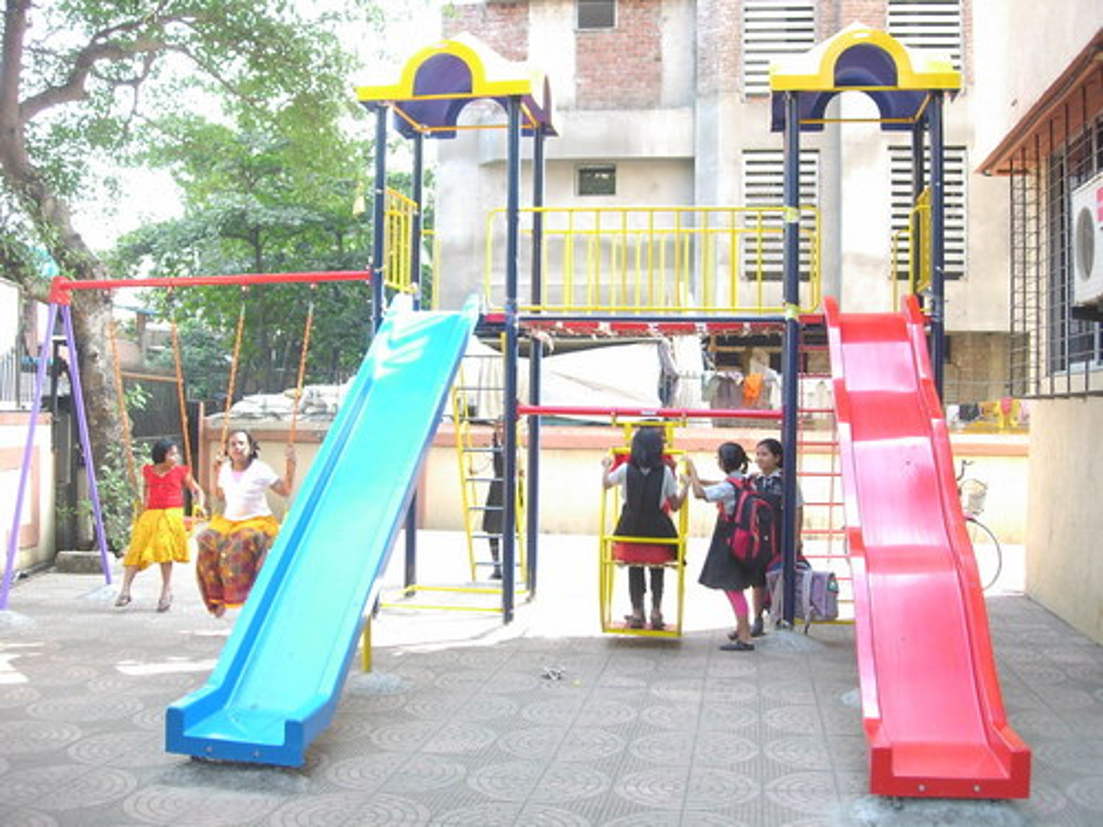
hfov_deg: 49.0
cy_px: 414
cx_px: 552
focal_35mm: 38
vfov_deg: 37.7
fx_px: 1211
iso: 79
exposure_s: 1/65.8
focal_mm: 7.8
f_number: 2.8
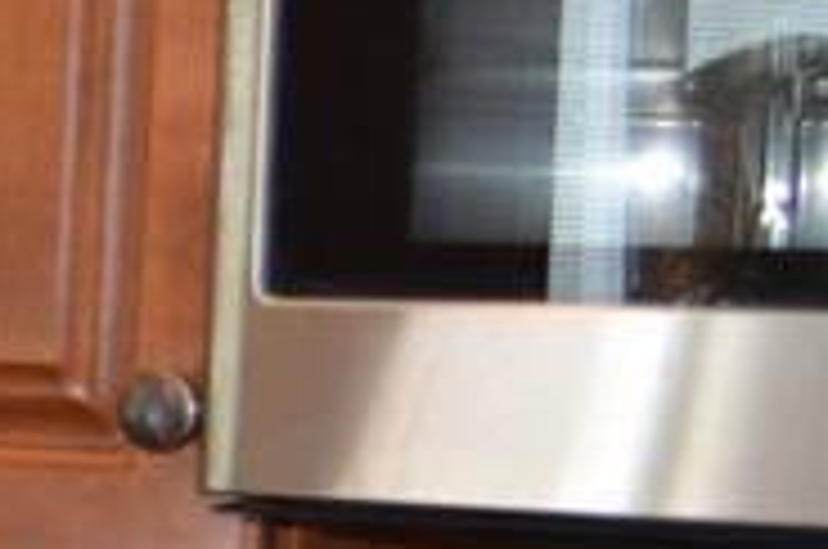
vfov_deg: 6.8
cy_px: 756
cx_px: -1467
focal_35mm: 200
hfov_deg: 8.8
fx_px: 4592
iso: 560
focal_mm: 24
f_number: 4
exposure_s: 1/60
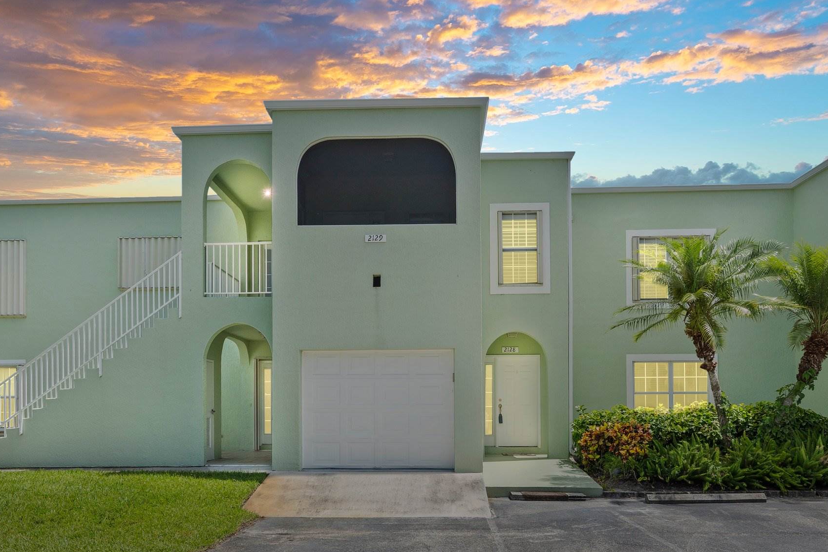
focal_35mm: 29
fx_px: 667
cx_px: 410
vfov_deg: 44.9
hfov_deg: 63.7
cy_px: 309
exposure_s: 1/500
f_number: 9
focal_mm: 24
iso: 100
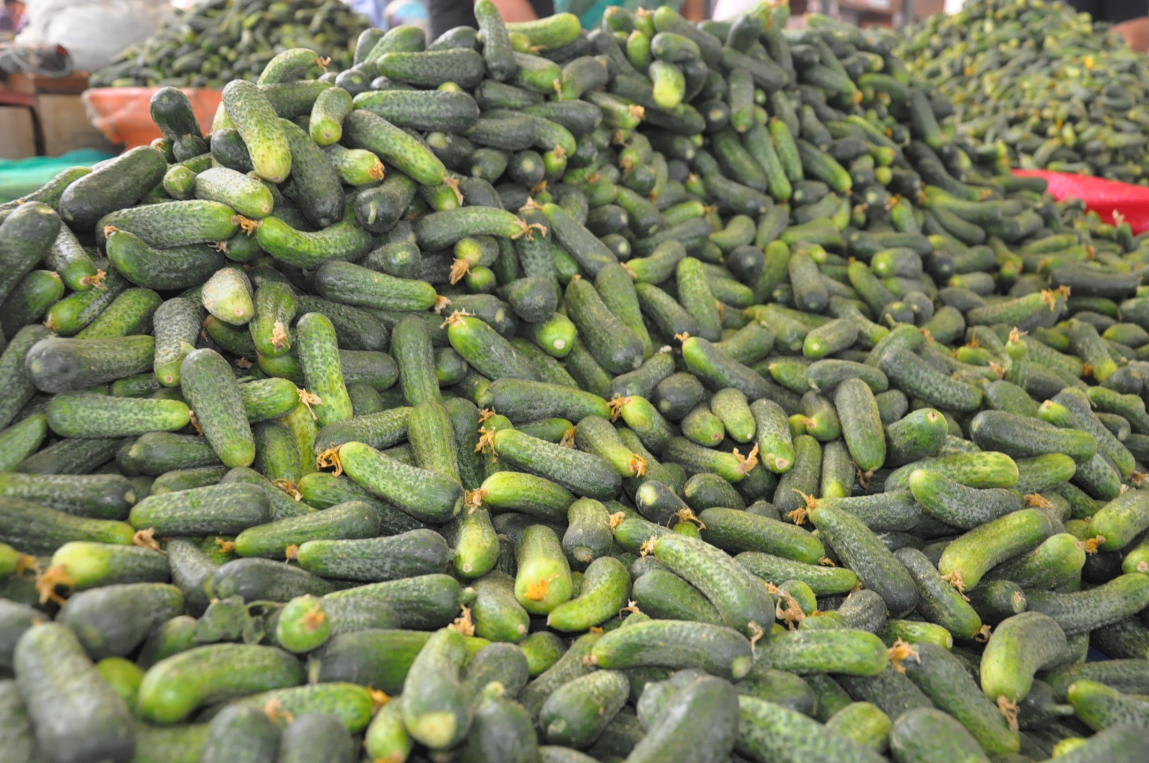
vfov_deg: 39.9
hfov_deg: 57.3
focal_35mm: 33
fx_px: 1052
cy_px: 382
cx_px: 574
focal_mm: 22
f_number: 3.8
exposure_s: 1/60
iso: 800
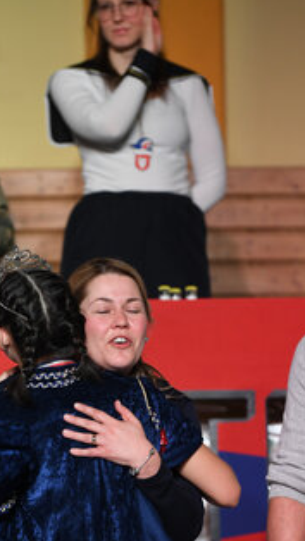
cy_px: 338
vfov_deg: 9.6
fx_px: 3215
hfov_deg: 5.4
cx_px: 87
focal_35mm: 224
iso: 1600
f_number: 2.8
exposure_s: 1/500
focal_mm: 112
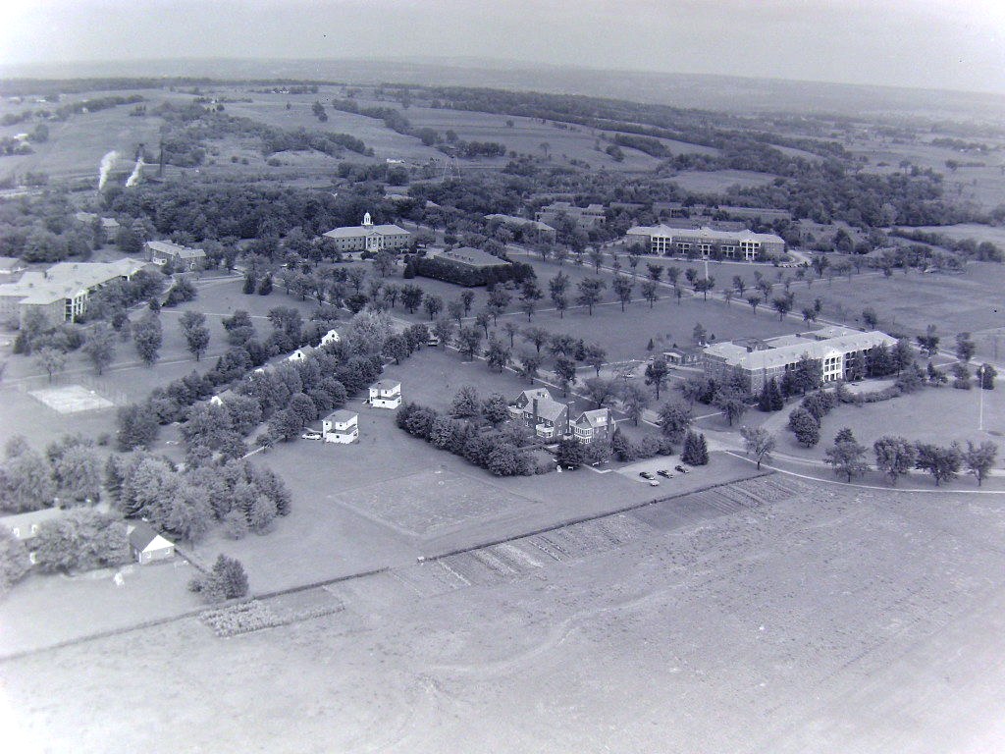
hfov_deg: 49.0
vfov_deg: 37.7
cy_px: 377
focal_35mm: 38
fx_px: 1103
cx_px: 502
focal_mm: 6.3
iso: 50
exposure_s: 1/77.8
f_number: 2.8
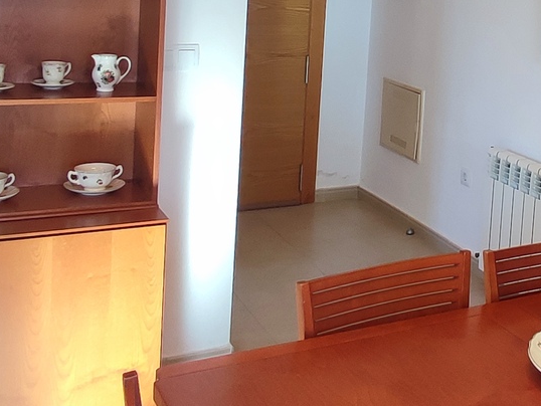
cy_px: 46
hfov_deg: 44.0
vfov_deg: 35.7
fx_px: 594
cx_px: 500
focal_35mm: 38
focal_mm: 1.65
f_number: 2.2
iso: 120
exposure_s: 1/100
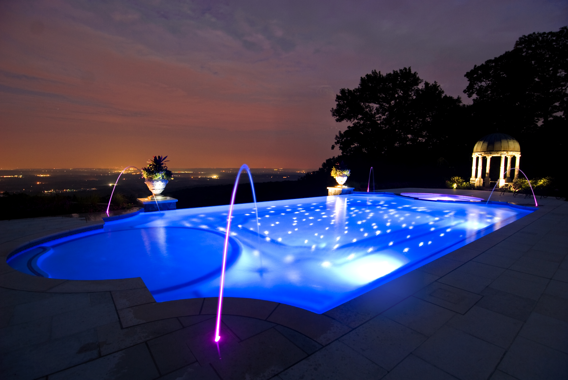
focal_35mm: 16
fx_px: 261
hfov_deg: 94.9
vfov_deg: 72.2
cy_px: 190
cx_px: 284
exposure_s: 10
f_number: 4.5
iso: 100
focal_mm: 11
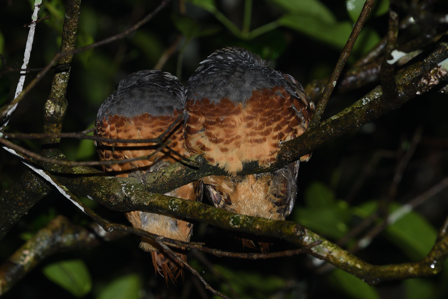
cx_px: 224
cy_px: 150
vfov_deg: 3.1
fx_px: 5600
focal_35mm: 450
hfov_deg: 4.6
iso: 400
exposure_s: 1/250
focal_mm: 300
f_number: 6.3
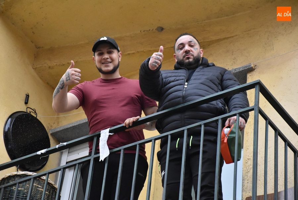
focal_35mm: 135
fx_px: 1119
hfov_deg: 15.2
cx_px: 149
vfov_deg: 10.2
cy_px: 100
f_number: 5.3
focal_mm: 90
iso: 4000
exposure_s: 1/250
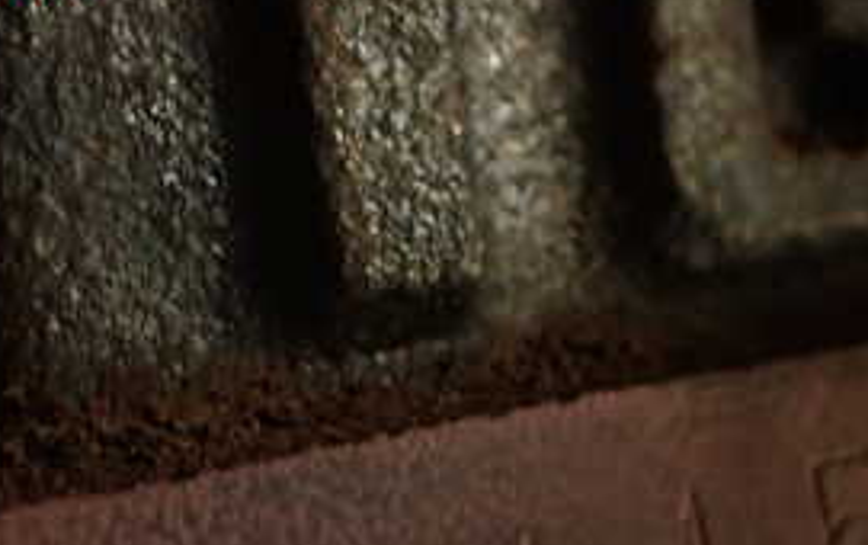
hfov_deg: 27.5
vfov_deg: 16.7
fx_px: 1776
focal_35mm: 75
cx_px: 452
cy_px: 651
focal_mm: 5.79
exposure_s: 1/15
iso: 800
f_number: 2.4
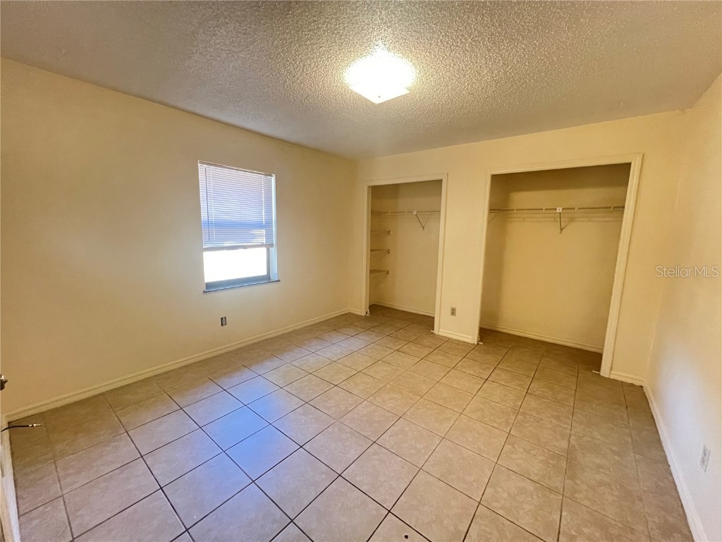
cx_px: 361
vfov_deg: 89.9
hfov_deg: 106.2
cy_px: 271
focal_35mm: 13
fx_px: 271
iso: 800
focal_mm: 1.57
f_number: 1.8
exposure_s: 1/60
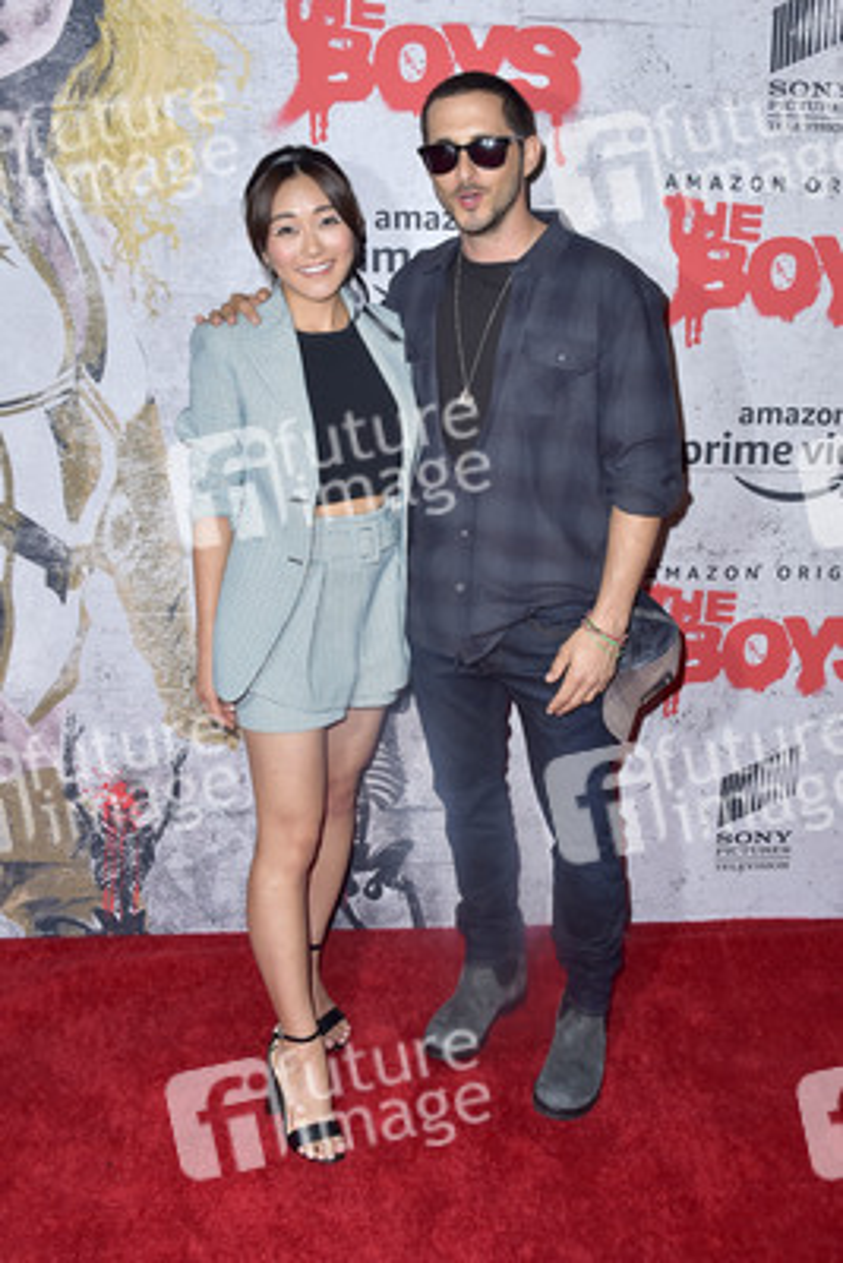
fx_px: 1193
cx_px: 422
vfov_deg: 55.8
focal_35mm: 34
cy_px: 632
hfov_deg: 38.9
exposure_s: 1/250
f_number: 7.1
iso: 320
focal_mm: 34
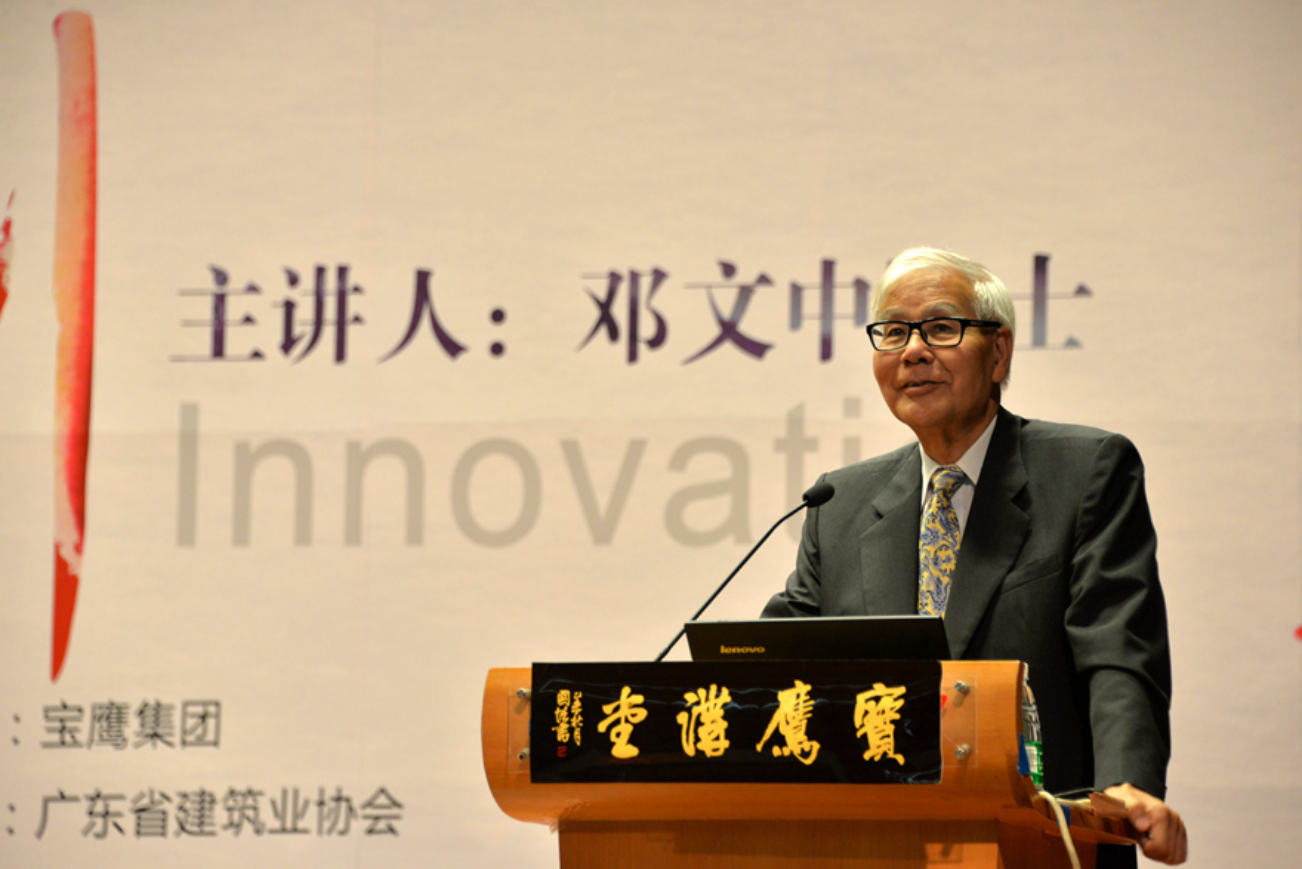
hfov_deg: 13.7
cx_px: 651
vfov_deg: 9.2
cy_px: 434
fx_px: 5426
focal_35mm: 150
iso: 1000
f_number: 5.6
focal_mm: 150
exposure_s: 1/80
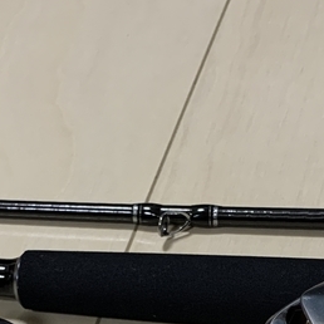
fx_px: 1133
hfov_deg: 16.3
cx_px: 149
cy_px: 441
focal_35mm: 107
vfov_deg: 15.4
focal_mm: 4.25
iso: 125
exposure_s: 1/60
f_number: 1.8
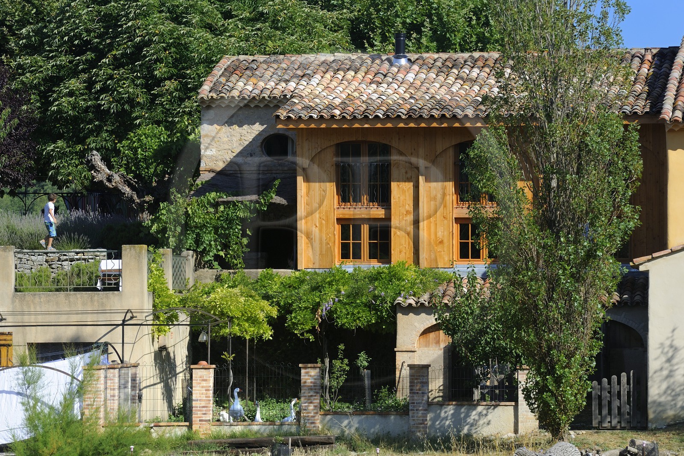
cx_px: 342
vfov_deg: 6.9
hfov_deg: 10.3
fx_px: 3799
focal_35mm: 200
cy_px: 228
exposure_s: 1/200
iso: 200
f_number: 10
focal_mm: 200
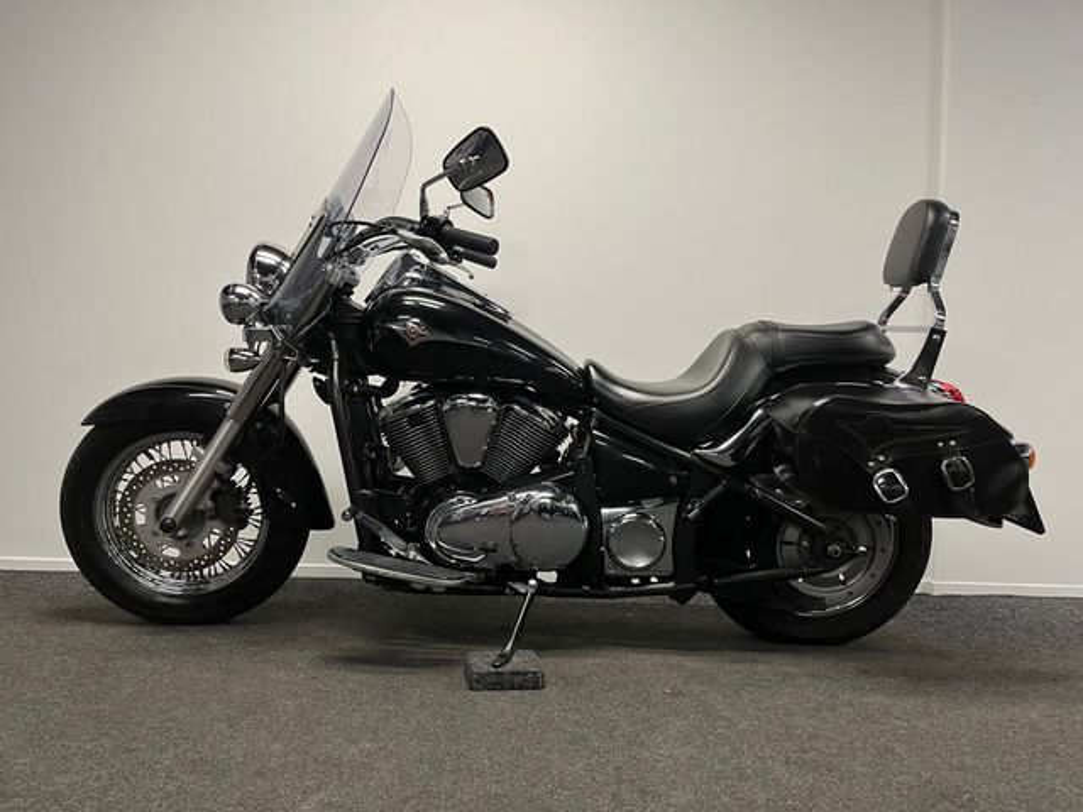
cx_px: 542
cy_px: 406
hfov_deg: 67.3
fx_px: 813
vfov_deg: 53.1
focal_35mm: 26
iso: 80
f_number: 1.6
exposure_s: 1/50
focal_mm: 5.1
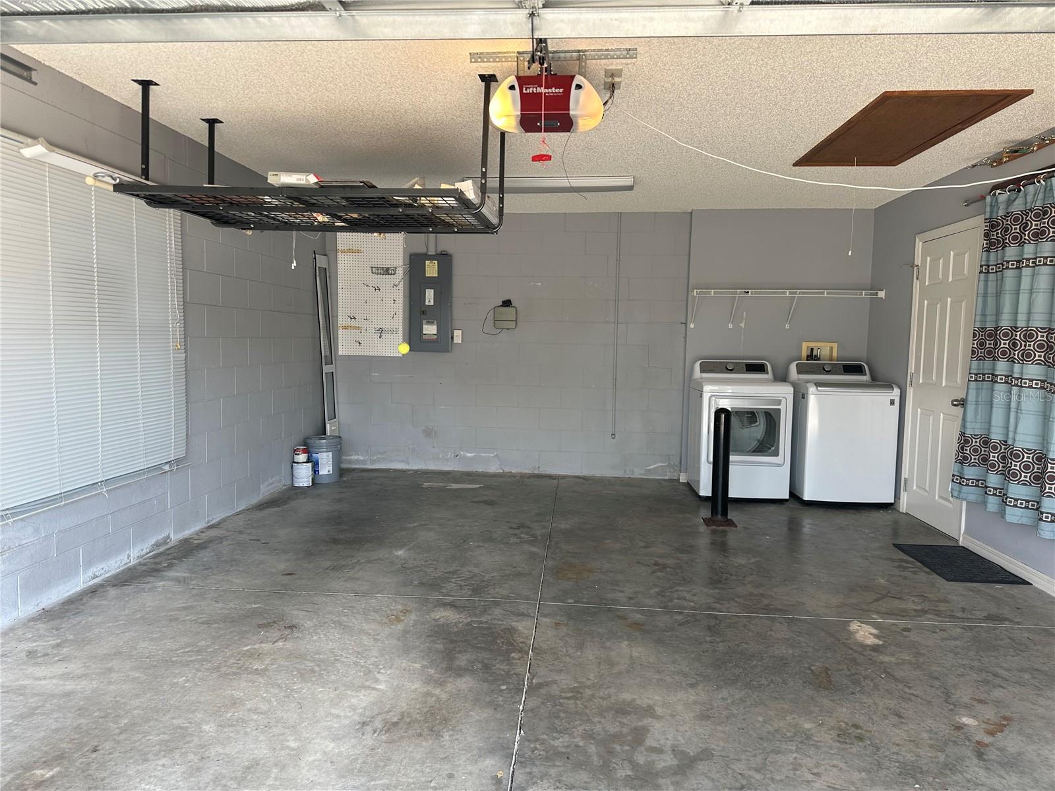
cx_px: 528
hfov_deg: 71.6
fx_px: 731
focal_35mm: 24
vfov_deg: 56.8
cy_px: 396
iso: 80
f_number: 1.78
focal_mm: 6.86
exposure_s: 1/344
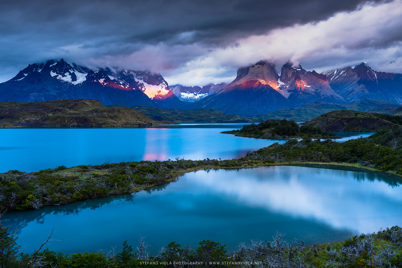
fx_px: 380
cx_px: 201
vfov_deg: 38.9
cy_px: 134
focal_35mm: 34
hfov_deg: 55.8
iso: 64
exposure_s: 4
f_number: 11
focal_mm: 34
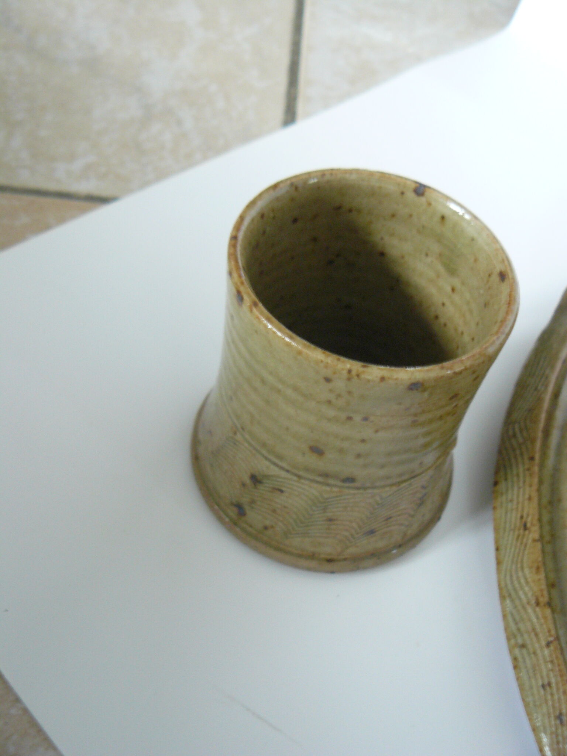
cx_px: 284
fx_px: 786
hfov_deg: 39.7
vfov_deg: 51.4
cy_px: 378
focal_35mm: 36
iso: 200
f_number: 2.8
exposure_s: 1/4
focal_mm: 6
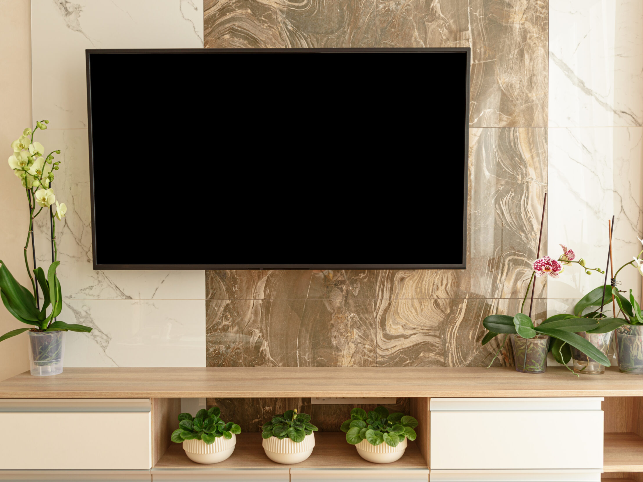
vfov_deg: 48.2
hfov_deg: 61.7
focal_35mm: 29
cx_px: 321
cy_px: 239
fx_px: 539
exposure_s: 1/125
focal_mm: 26
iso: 100
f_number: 5
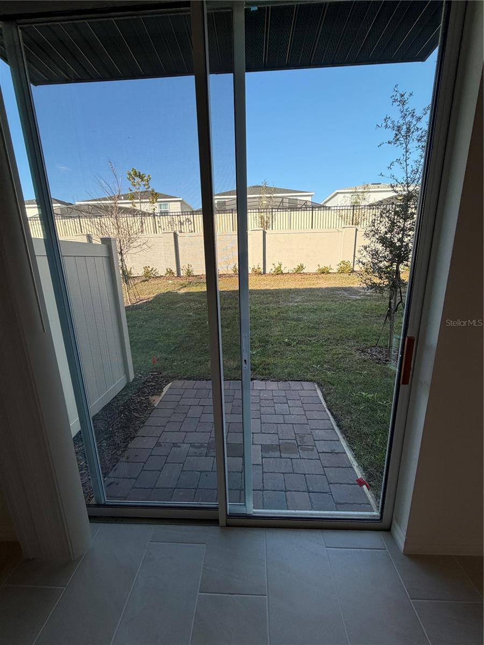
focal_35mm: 14
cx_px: 242
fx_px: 261
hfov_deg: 85.7
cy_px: 322
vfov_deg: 102.1
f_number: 2.2
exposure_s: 1/502
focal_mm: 2.22
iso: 64
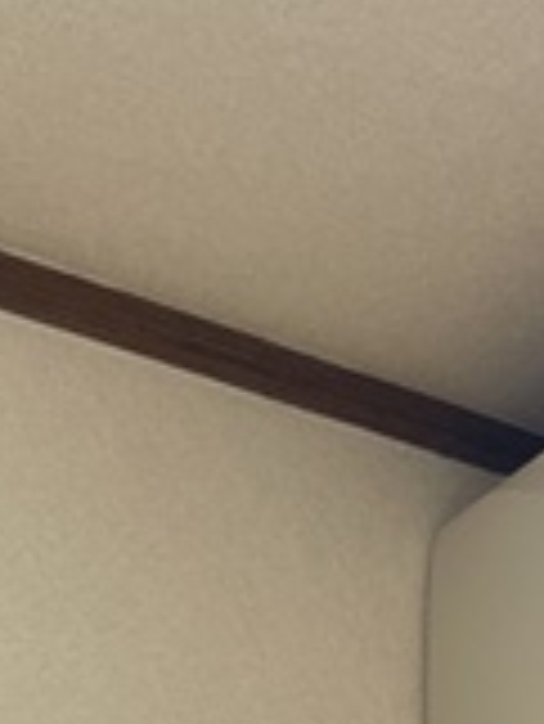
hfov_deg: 11.6
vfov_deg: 15.5
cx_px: 1149
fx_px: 2365
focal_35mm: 113
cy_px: 1214
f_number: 1.6
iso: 64
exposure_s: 1/121
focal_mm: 4.2
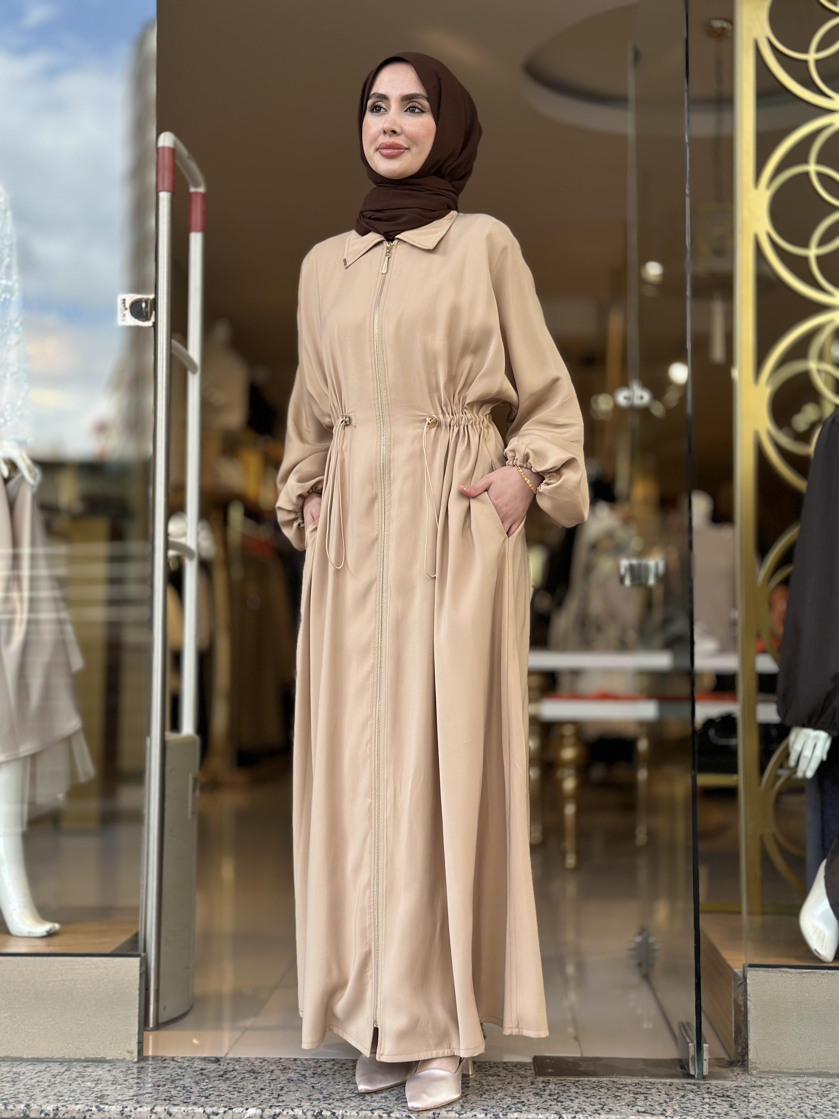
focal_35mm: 48
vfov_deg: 39.7
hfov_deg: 30.3
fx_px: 1551
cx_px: 420
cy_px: 560
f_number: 1.78
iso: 80
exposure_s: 1/471
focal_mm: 6.86
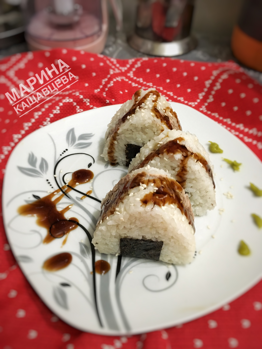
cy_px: 174
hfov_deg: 48.2
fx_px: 293
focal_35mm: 29
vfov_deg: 61.7
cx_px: 131
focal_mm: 4.15
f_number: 2.2
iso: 250
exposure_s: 1/17
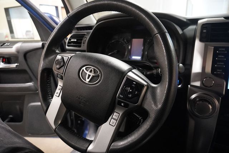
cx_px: 114
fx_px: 153
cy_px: 76
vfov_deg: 53.1
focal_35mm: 24
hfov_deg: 73.8
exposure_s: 1/60
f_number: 4
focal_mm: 16
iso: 6400
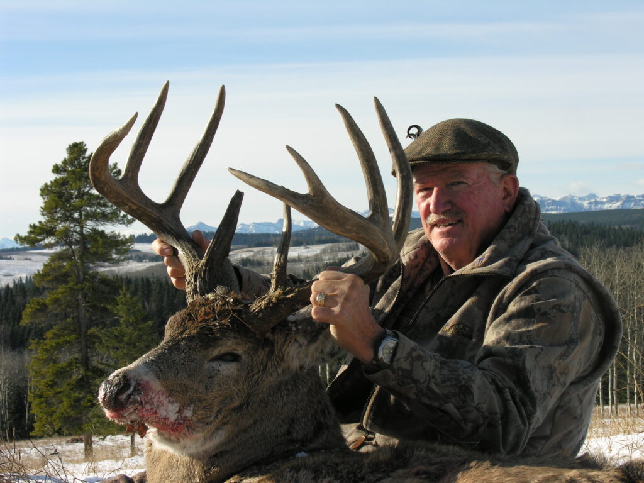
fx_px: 1451
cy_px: 242
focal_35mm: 78
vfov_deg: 18.9
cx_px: 322
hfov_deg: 25.0
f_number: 6.8
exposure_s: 1/168
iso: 50
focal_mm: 19.8
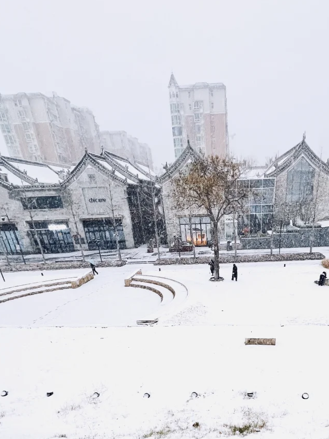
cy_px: 368
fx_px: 279
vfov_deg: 67.1
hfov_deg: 59.3
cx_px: 226
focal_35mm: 22
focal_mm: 1.57
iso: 64
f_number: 1.8
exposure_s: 1/99
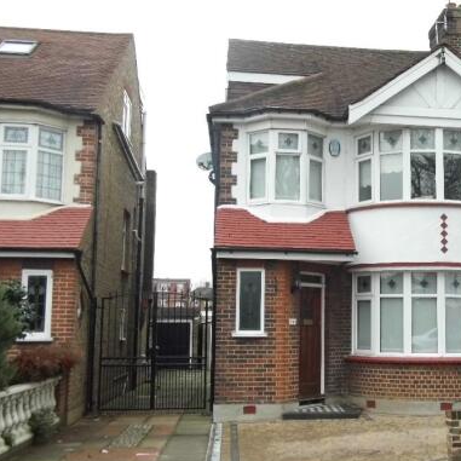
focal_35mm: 46
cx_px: 345
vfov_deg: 36.8
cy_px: 253
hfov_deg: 36.0
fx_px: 693
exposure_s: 1/60
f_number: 3.3
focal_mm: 6.1
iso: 200
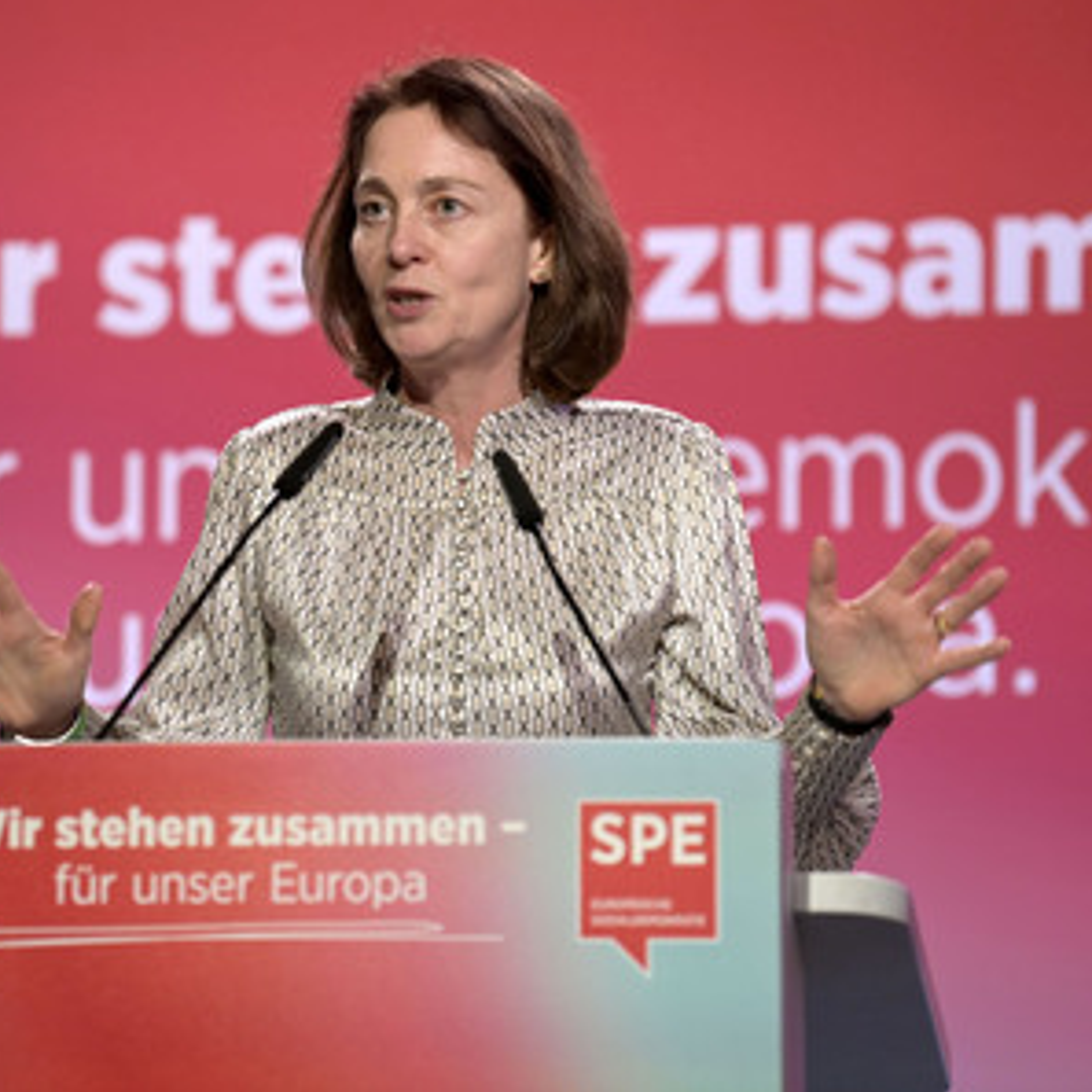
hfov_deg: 6.8
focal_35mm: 258
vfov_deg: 6.8
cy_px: 544
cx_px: 421
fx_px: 9208
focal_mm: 200
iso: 3200
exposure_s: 1/320
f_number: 3.5
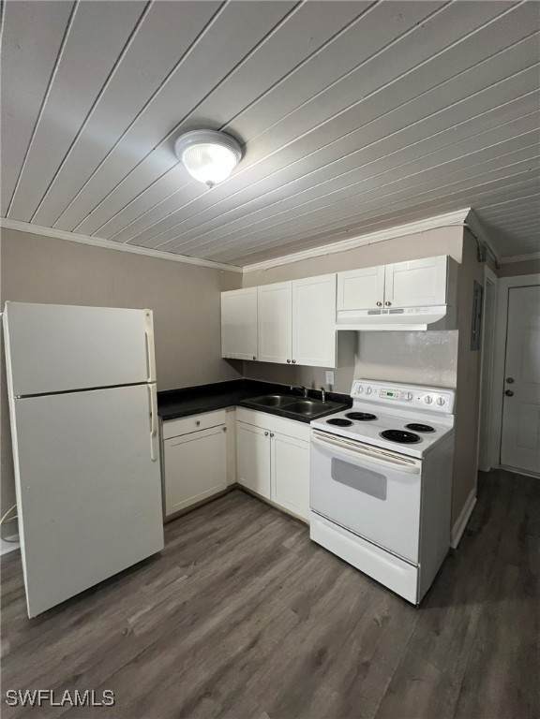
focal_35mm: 13
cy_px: 360
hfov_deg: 89.9
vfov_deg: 106.2
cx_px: 270
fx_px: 270
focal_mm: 1.57
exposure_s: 1/81
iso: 250
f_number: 1.8
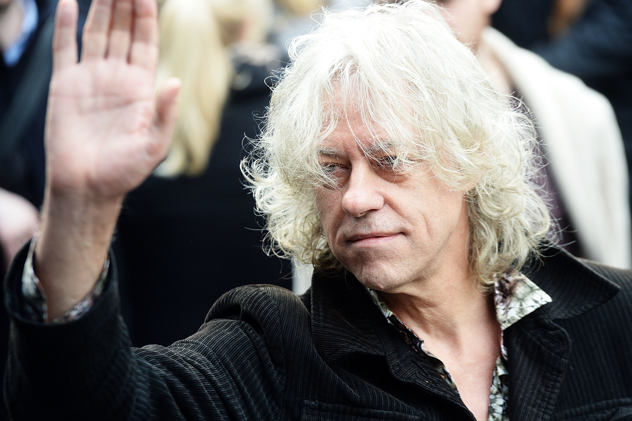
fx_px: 3827
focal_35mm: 218
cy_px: 220
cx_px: 337
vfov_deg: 6.3
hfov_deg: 9.4
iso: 2000
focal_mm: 200
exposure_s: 1/500
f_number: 6.3
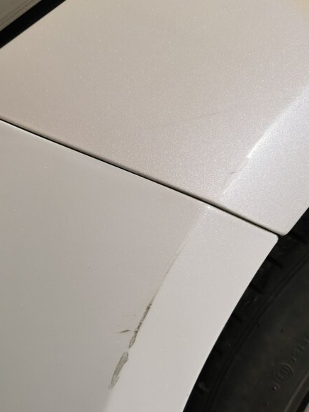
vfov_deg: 52.2
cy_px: 251
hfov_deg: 40.6
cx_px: 129
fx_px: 416
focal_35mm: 35
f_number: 1.6
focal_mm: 5.56
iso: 50
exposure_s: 1/158
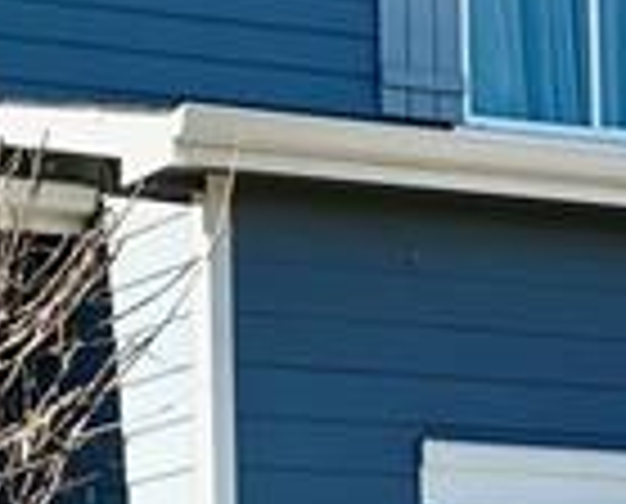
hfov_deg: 11.1
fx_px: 3196
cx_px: 95
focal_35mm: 172
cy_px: 515
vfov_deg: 9.0
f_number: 1.78
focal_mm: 6.86
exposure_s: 1/3356
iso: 80
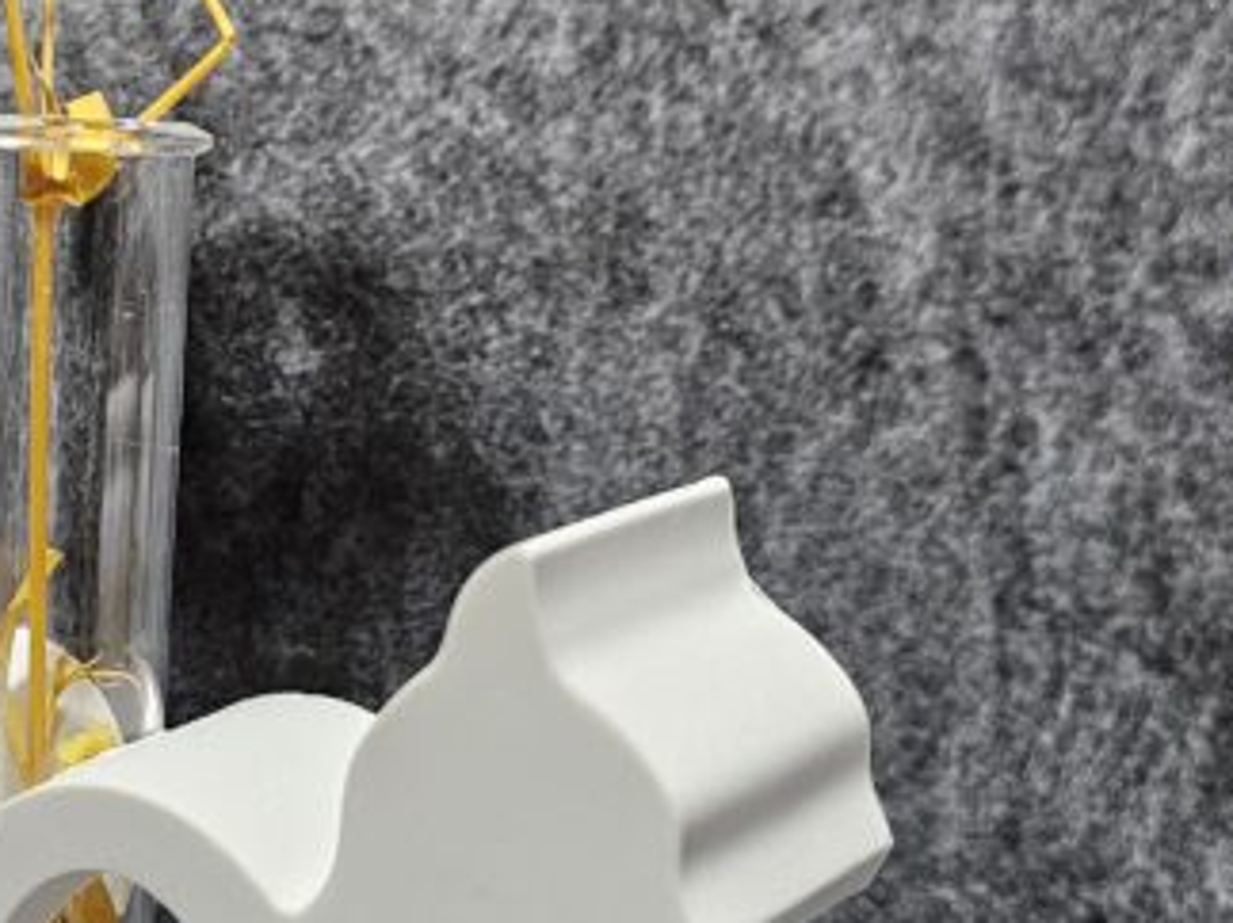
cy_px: 385
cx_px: 130
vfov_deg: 20.1
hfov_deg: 25.9
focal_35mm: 73
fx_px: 2599
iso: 320
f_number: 1.7
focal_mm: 6.3
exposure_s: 1/142
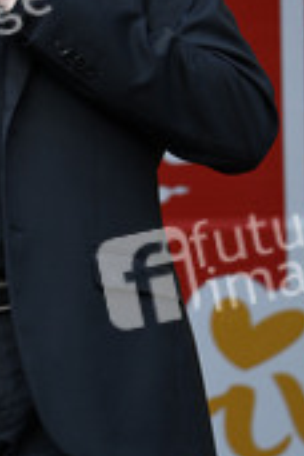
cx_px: -8
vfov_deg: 10.3
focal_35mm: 199
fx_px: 2520
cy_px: 133
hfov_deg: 6.9
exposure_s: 1/200
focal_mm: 85
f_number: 5.6
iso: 800
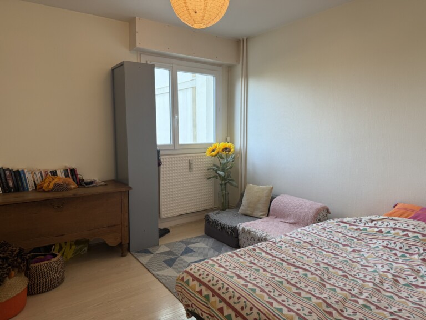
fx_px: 295
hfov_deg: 71.6
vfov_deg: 56.8
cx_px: 213
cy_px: 160
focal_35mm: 24
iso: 100
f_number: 1.78
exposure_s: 1/100
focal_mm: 6.76
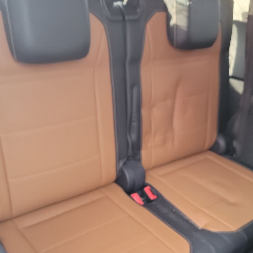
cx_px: 118
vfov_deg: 40.6
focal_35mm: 41
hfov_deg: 40.9
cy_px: 159
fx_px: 339
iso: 907
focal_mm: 6.7
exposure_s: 1/59
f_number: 1.8
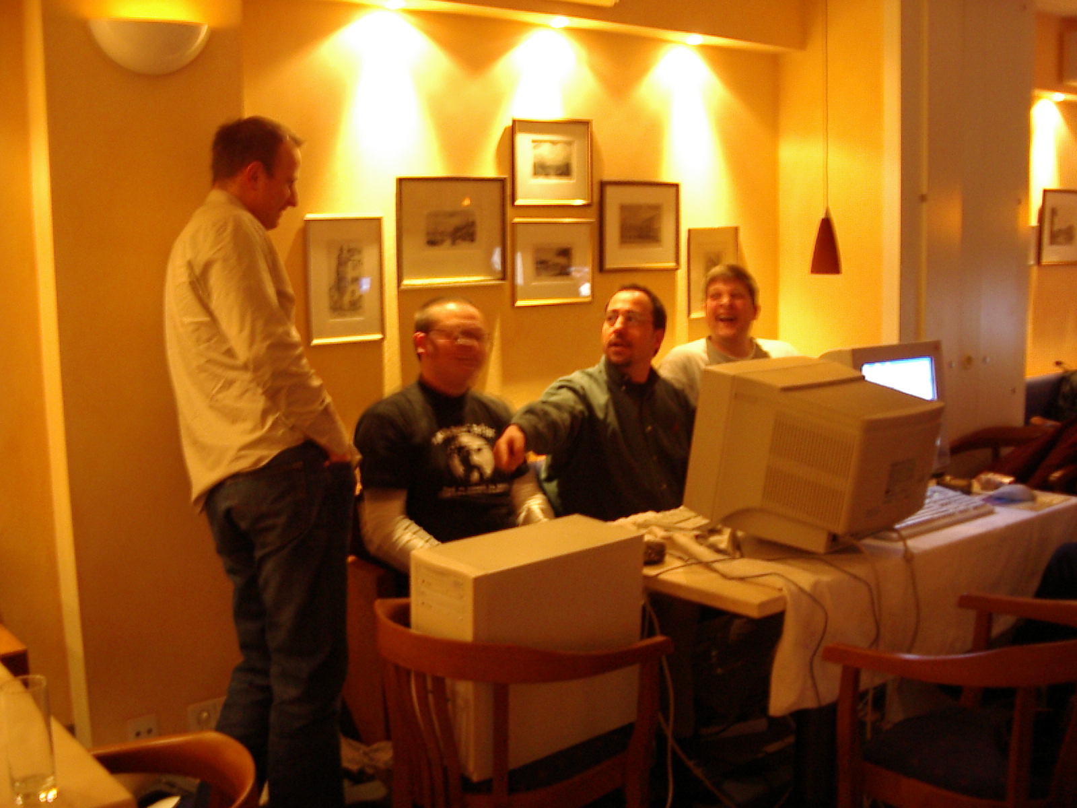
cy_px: 404
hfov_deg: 49.0
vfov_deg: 37.7
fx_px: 1182
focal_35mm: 38
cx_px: 538
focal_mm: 5.8
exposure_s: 1/2.5
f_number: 2.6
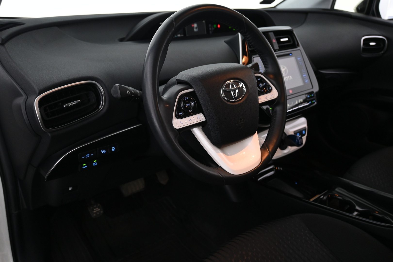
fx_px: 336
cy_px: 131
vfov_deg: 42.6
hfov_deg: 60.7
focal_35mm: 31
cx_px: 196
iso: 1000
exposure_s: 1/30
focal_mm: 20.5
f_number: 3.8
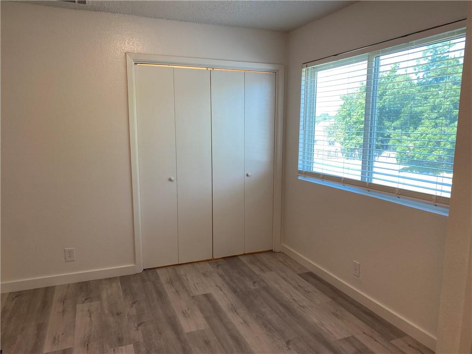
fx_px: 355
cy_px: 177
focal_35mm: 26
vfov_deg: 53.1
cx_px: 236
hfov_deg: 67.3
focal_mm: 4.25
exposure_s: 1/120
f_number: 1.8
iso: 50
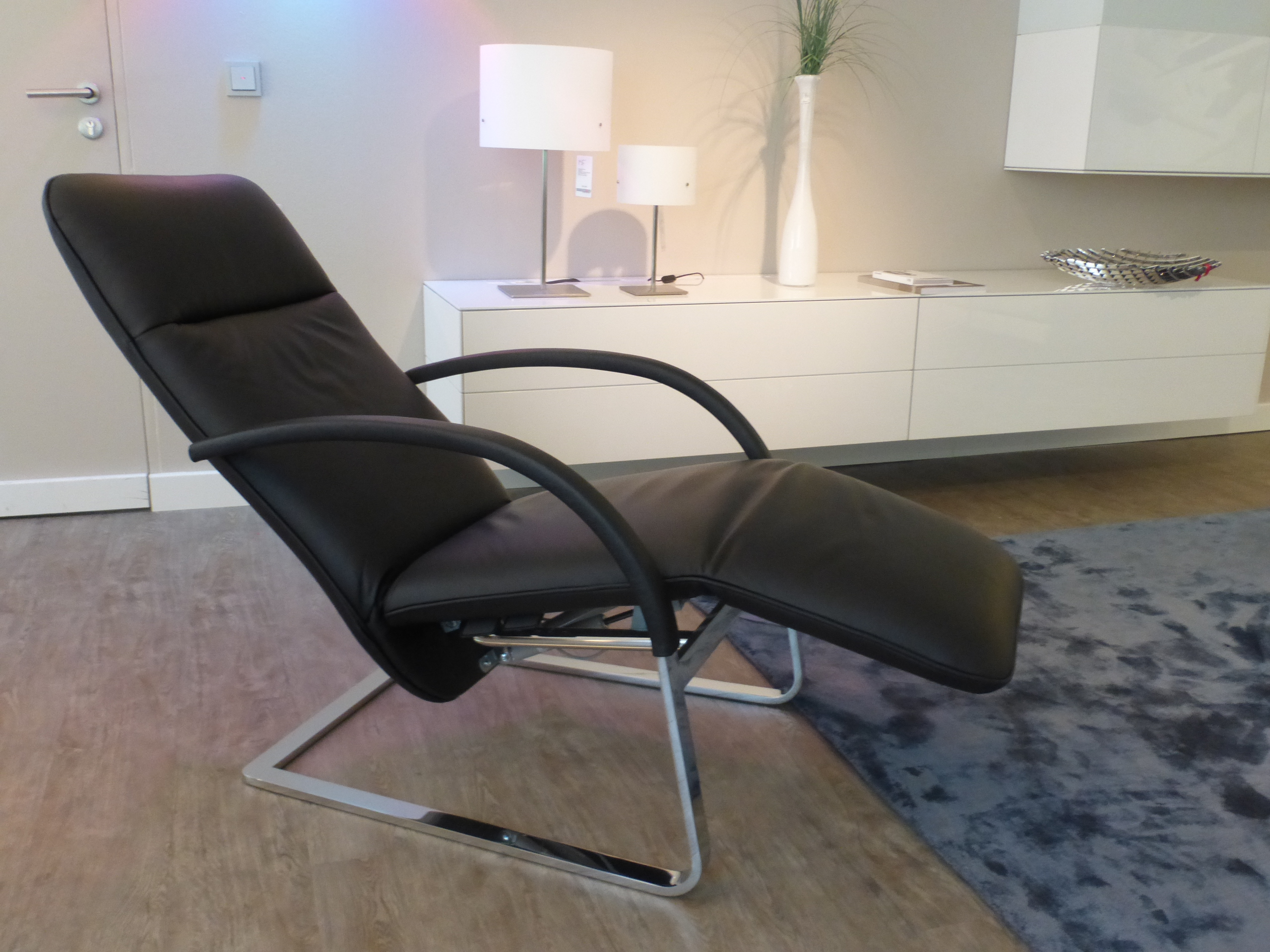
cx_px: 635
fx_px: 1137
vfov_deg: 45.4
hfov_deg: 58.4
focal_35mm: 31
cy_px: 476
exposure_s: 1/30
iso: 400
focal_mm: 5.4
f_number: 3.6
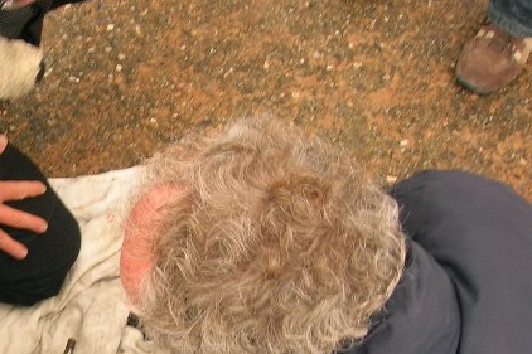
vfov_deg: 20.0
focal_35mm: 67
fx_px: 990
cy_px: 291
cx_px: 86
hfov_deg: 29.2
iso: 50
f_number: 4.9
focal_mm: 5.7
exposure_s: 1/43.4
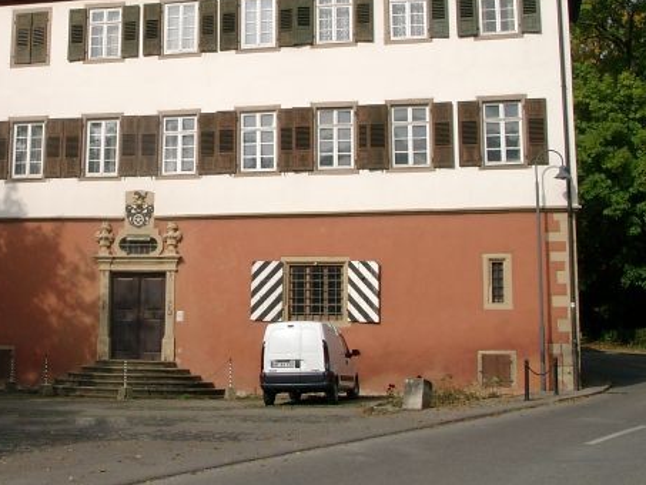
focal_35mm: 60
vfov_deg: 24.0
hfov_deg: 31.6
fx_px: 1120
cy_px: 93
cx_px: 167
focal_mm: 7.13
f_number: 5.6
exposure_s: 1/557
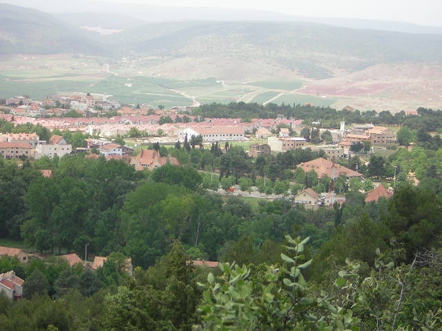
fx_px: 1379
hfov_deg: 18.2
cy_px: 166
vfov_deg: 13.7
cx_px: 221
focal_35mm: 108
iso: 50
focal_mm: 14.1
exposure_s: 1/171
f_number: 4.7
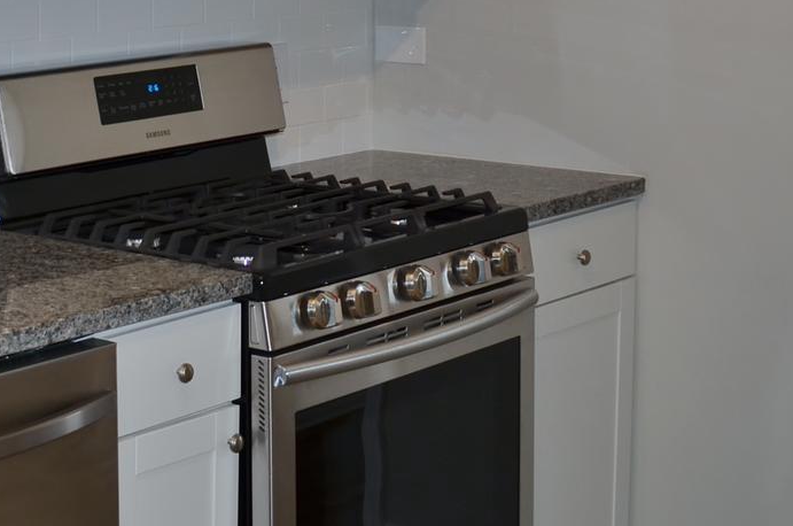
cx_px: -177
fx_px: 1759
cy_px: 94
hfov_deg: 23.1
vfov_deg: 16.8
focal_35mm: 80
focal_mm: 18
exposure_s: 1/60
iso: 100
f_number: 3.5
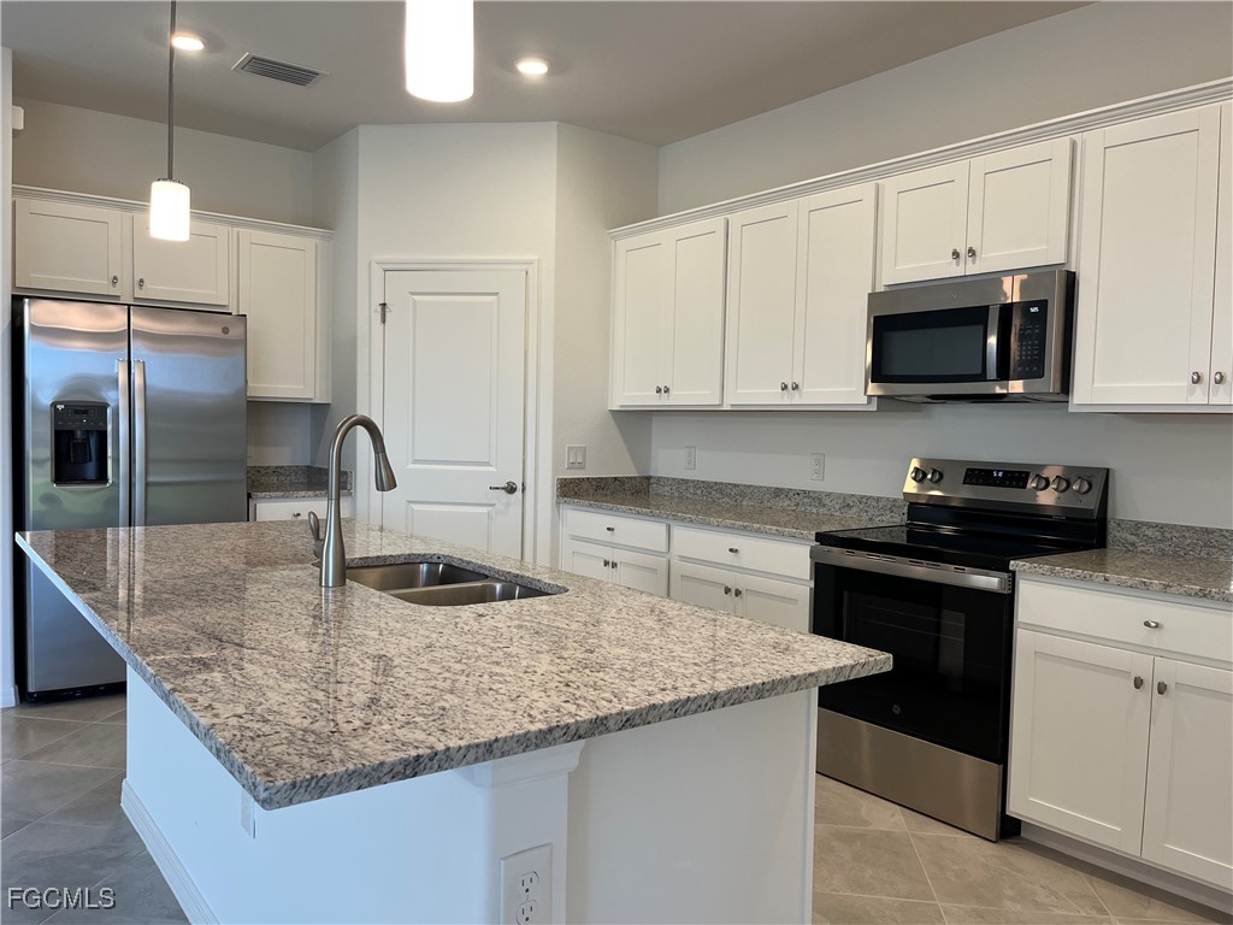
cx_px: 616
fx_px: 926
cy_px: 462
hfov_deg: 67.3
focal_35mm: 26
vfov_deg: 53.1
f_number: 1.6
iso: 80
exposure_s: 1/120
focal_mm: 5.1
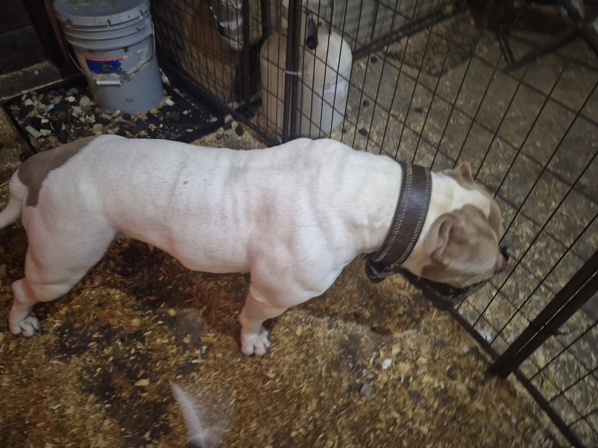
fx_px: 397
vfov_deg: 58.9
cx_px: 299
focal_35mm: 23
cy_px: 224
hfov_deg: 73.9
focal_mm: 5.4
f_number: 1.8
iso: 125
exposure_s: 1/15
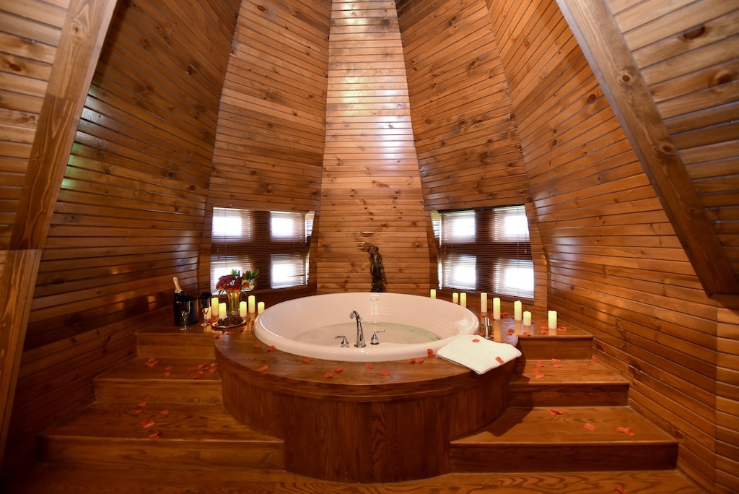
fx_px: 288
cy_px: 247
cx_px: 370
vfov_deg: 81.3
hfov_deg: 104.2
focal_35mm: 14
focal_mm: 14
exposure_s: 1/60
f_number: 2.8
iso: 1800
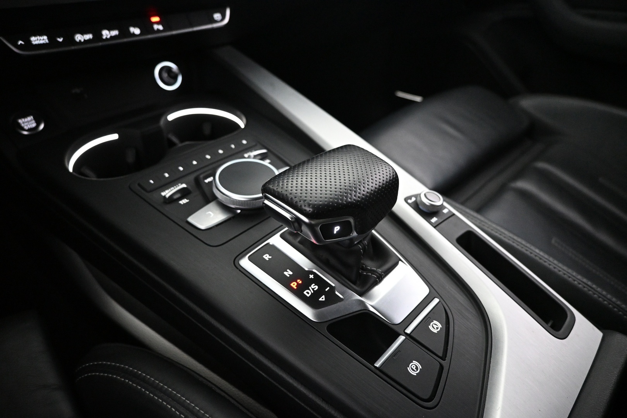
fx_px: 418
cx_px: 314
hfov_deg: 73.7
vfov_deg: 53.1
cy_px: 209
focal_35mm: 24
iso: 4500
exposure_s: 1/60
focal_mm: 16
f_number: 3.5
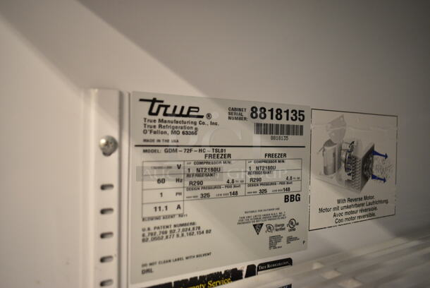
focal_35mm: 27
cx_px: 215
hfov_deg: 67.3
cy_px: 144
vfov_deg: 48.0
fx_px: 323
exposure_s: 1/30
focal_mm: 18
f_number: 3.5
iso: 800
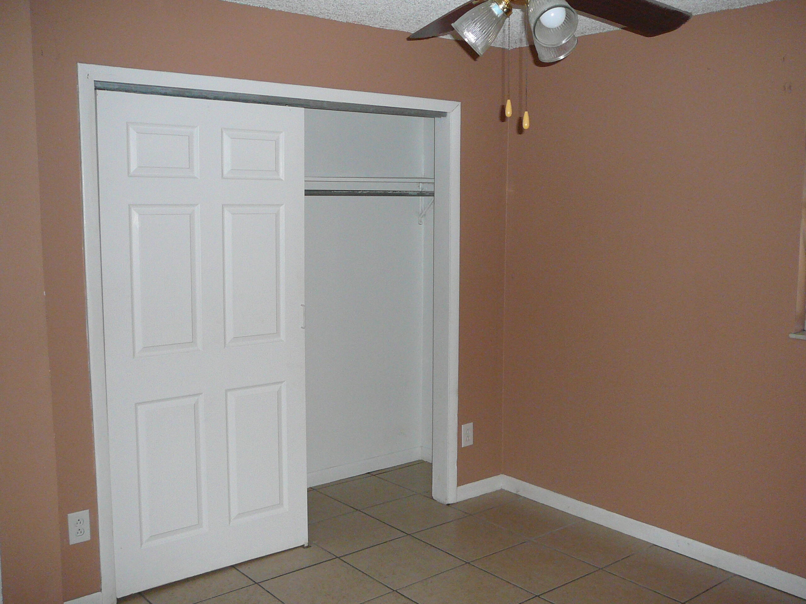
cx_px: 403
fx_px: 815
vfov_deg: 40.7
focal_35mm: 35
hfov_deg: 52.6
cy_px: 302
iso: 250
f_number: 2.8
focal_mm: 5.2
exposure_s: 1/30
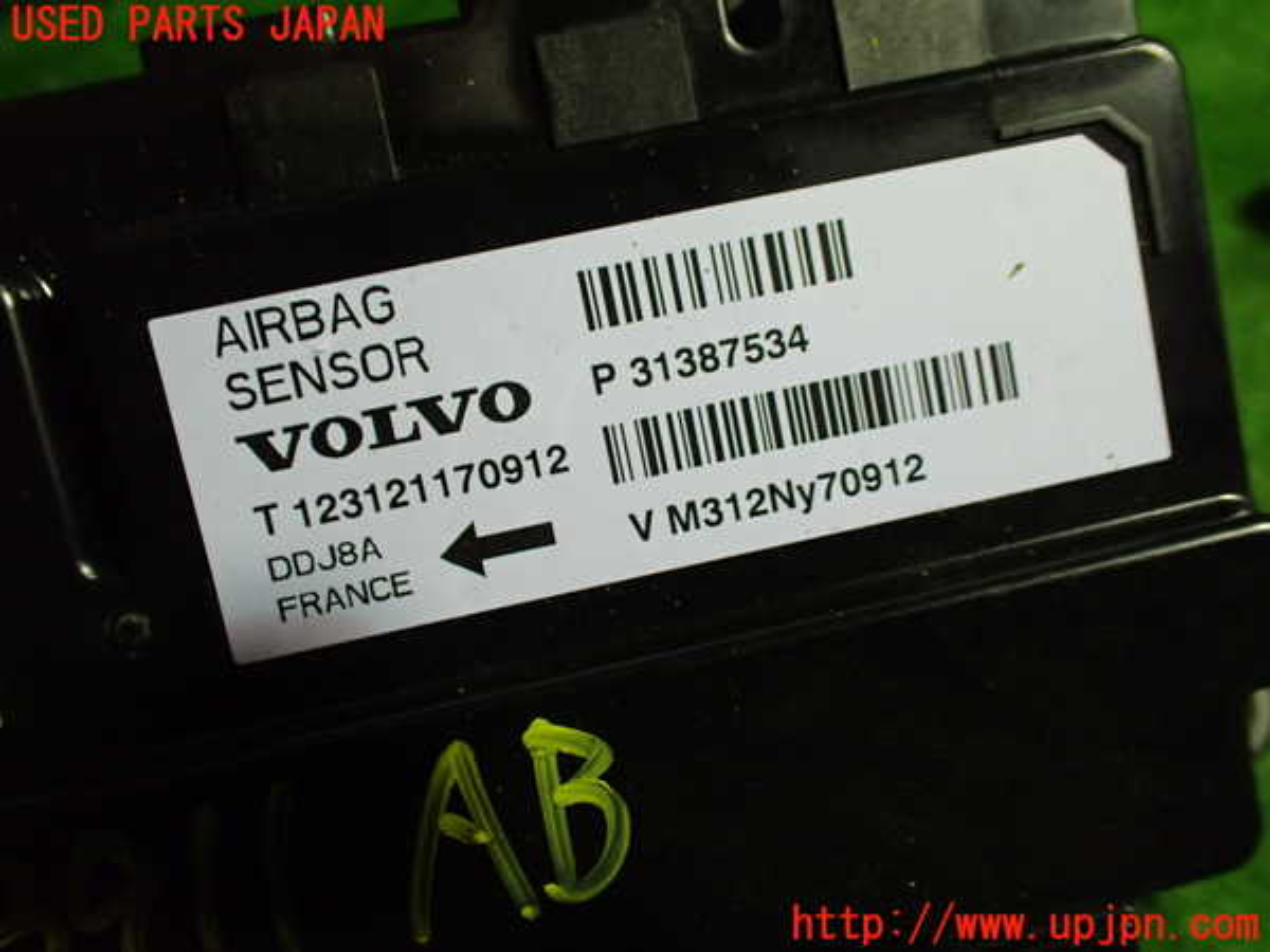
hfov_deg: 60.0
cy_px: 476
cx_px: 635
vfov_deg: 46.8
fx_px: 1101
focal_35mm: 30
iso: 640
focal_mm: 5.4
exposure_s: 1/125
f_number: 2.3
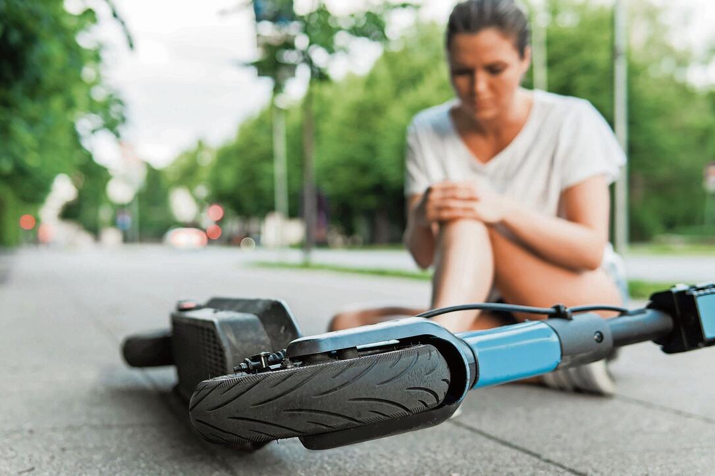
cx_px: 358
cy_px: 238
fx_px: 894
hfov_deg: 43.6
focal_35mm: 45
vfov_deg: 29.9
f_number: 2.2
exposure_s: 1/160
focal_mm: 30
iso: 250
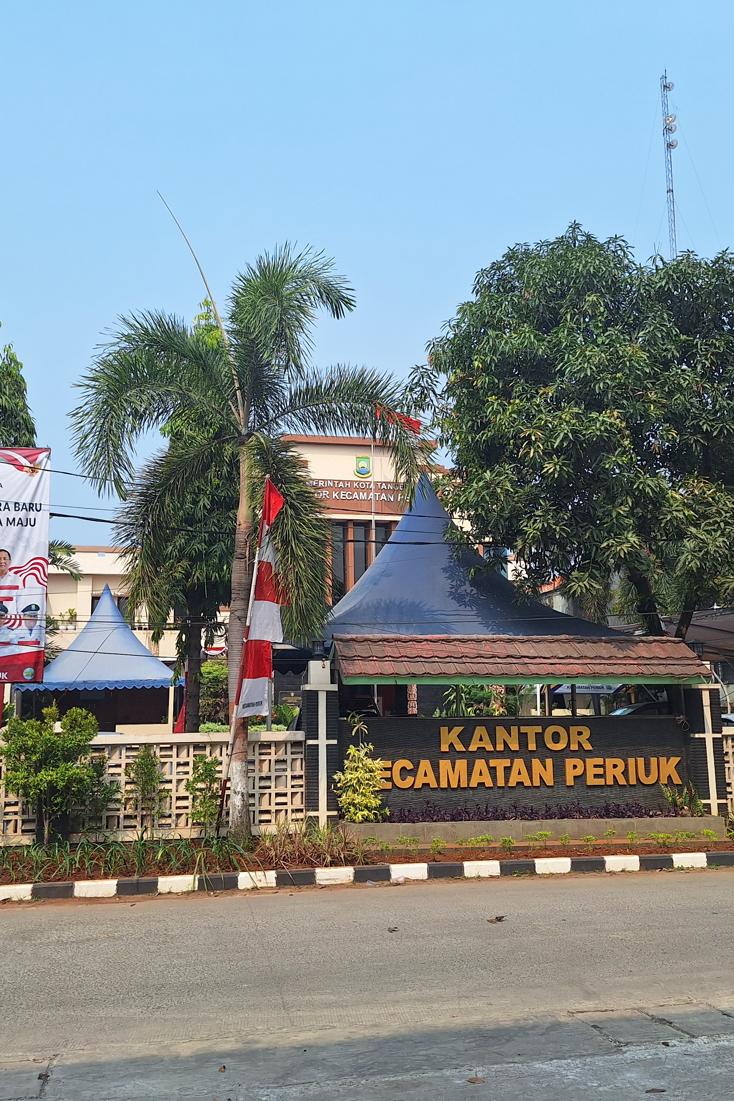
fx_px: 979
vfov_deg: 58.7
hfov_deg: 41.1
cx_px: 329
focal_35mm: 32
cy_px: 550
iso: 40
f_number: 1.8
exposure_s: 1/2283
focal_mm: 5.54
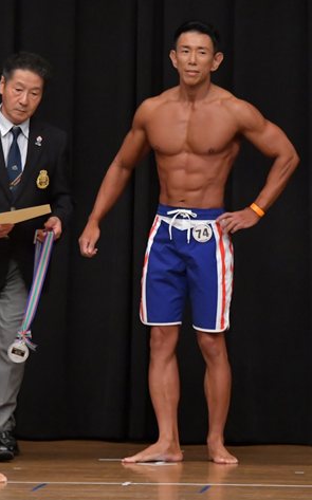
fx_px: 5464
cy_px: 230
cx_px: 172
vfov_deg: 5.2
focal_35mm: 401
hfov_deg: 3.3
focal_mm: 160
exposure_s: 1/400
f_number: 5.6
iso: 6400
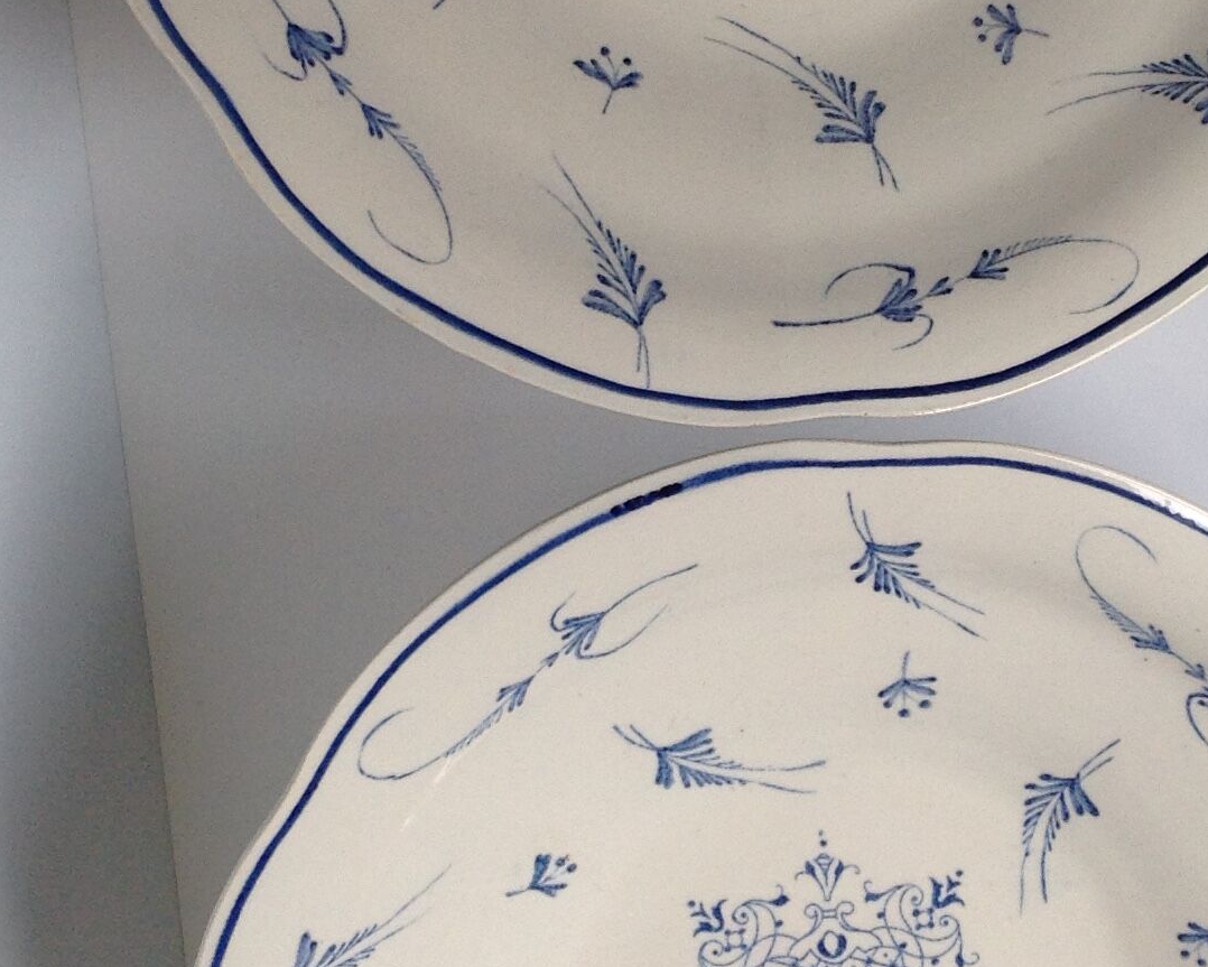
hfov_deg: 23.2
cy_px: 326
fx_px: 2932
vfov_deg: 18.7
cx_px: 740
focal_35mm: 82
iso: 80
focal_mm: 4.28
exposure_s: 1/120
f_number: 2.4
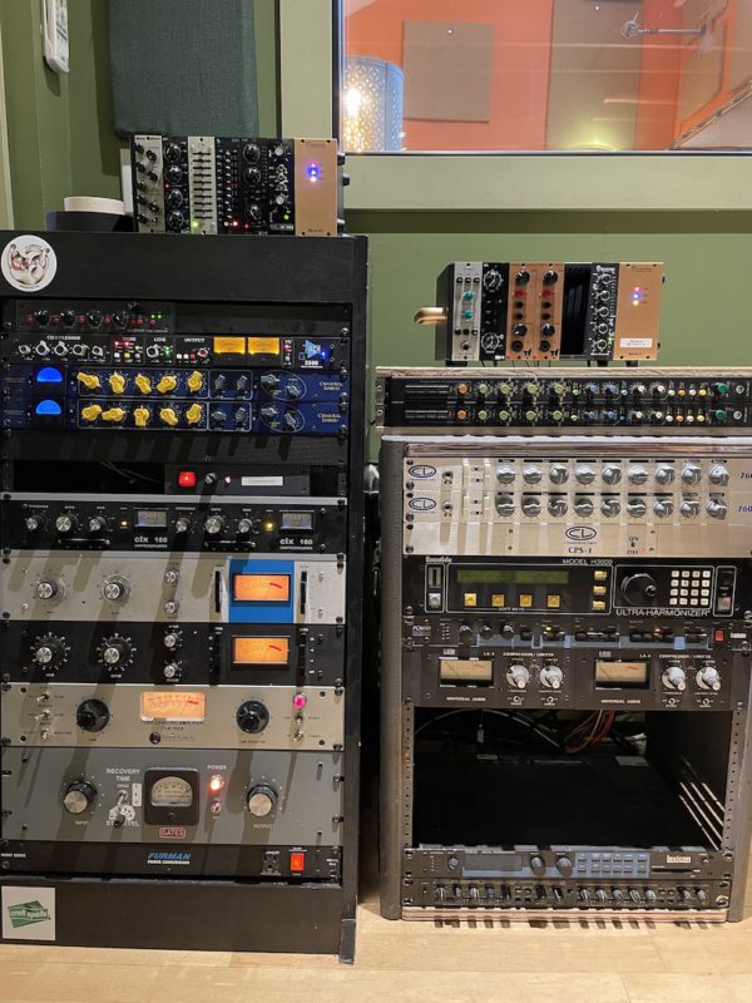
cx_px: 376
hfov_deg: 53.1
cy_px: 502
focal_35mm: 26
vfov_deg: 67.3
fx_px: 753
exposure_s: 1/30
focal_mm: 4.2
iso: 500
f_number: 1.6
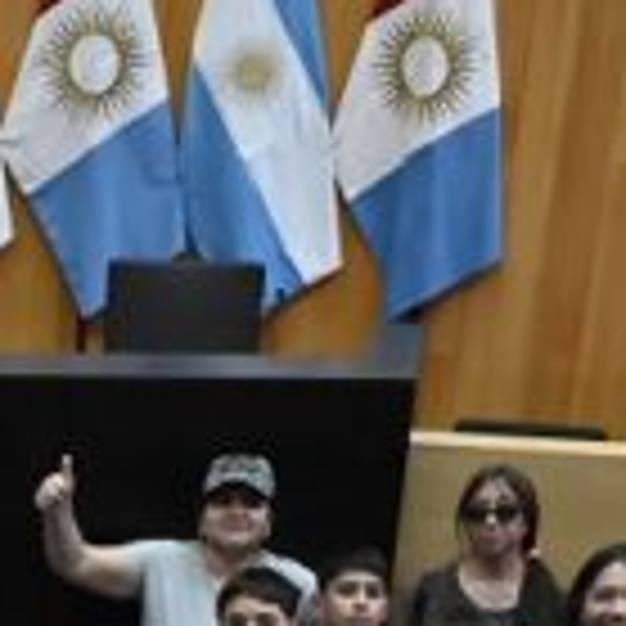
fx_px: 2312
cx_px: -261
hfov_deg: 14.5
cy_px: 973
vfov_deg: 14.3
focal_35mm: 113
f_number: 6.3
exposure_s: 1/160
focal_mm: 24
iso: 8000
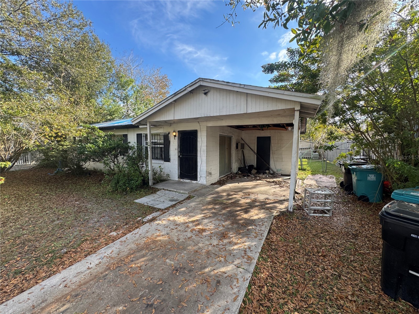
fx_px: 169
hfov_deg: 102.1
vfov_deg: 85.7
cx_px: 210
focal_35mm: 14
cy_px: 157
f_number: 2.2
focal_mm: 2.22
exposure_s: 1/370
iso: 40
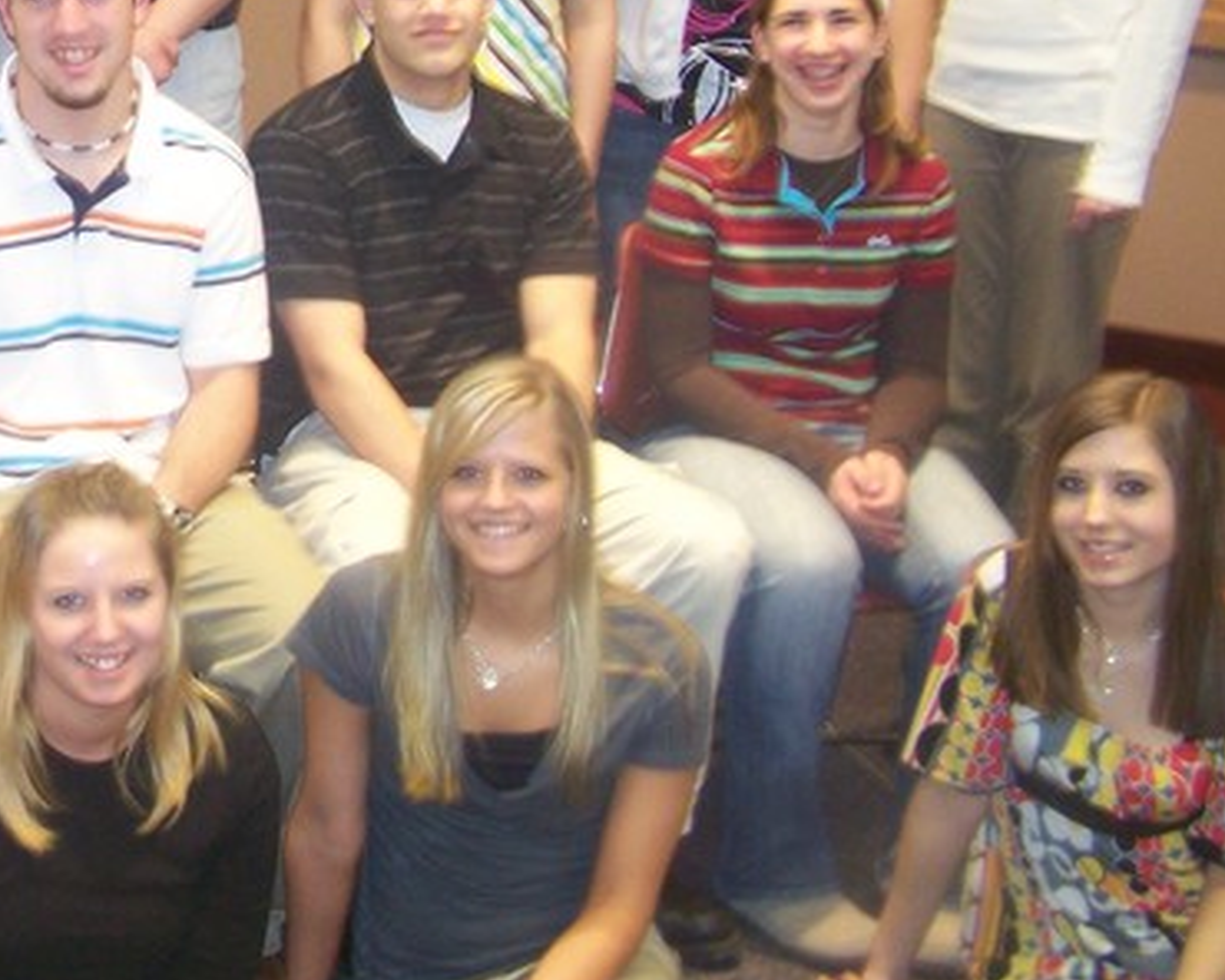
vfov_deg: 18.9
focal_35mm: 80
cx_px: -36
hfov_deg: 22.8
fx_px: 2900
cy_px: 103
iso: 160
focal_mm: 6.3
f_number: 2.8
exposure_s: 1/13
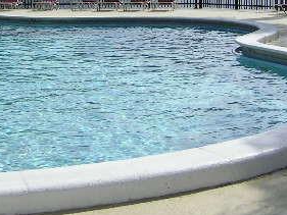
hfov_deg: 23.8
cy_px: -15
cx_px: 126
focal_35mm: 82
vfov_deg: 17.5
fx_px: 680
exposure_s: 1/898
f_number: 4.8
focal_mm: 5.6
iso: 71
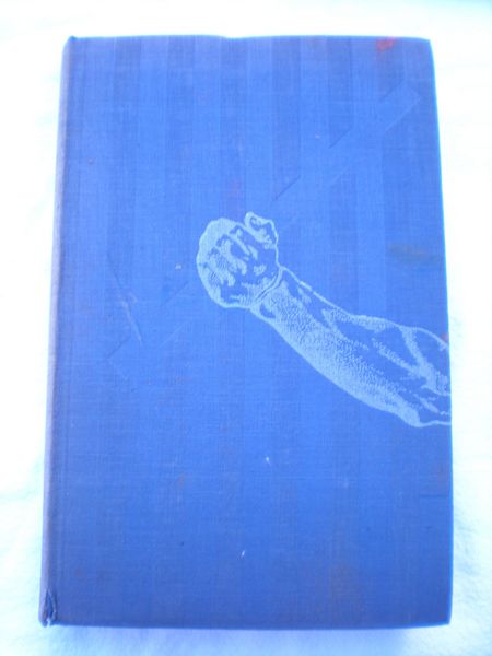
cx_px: 246
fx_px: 720
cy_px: 328
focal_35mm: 38
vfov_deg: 49.0
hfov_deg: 37.7
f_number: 3.1
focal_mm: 6.3
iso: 92
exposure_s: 1/53.7
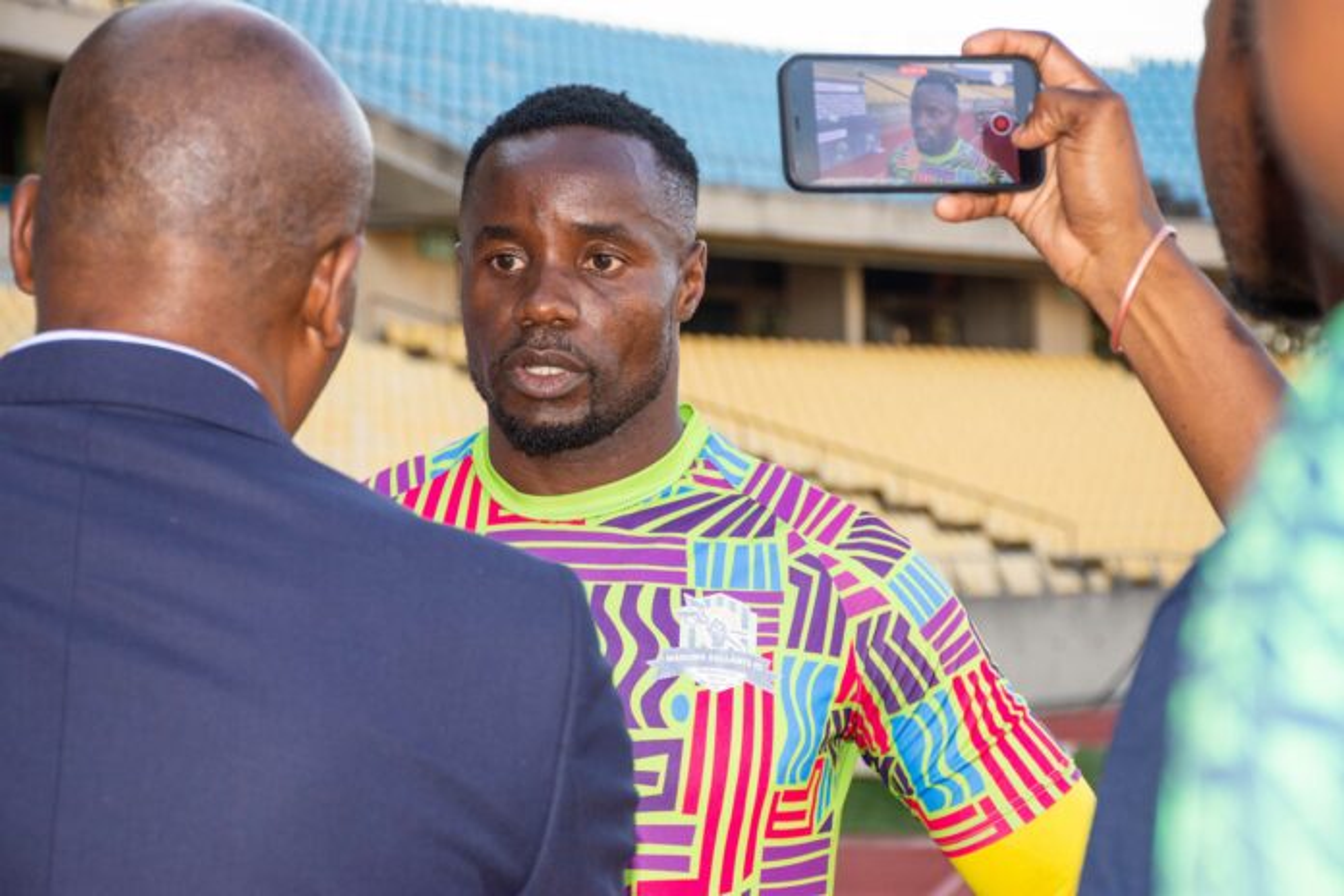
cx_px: 672
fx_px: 3920
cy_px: 448
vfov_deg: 13.0
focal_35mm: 105
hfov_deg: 19.5
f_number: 6.3
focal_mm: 70
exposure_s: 1/200
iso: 320
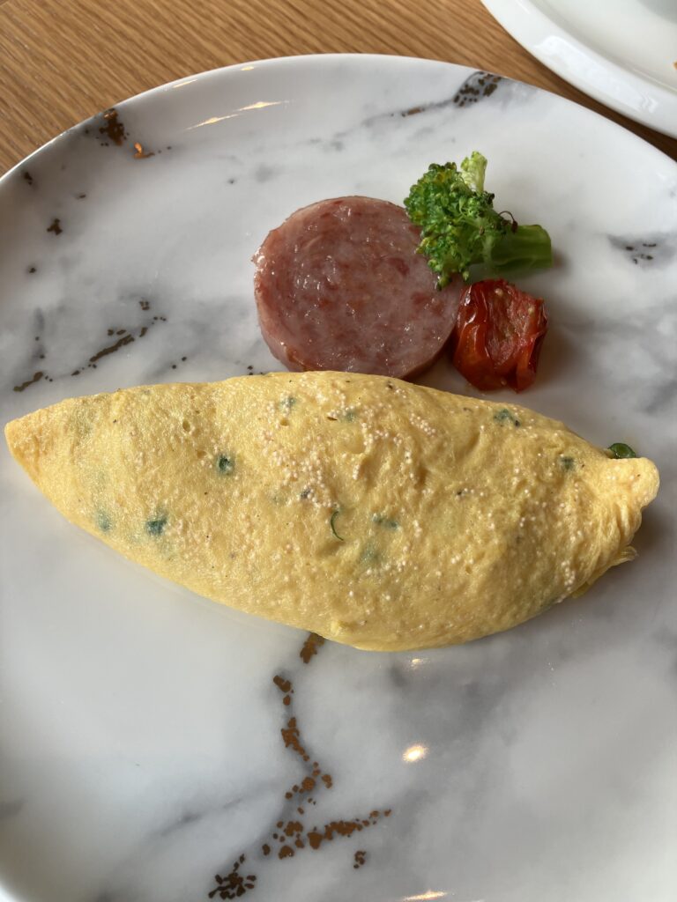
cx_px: 338
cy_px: 451
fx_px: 730
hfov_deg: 49.7
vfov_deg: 63.4
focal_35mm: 28
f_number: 1.8
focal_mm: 3.99
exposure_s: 1/257
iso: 25
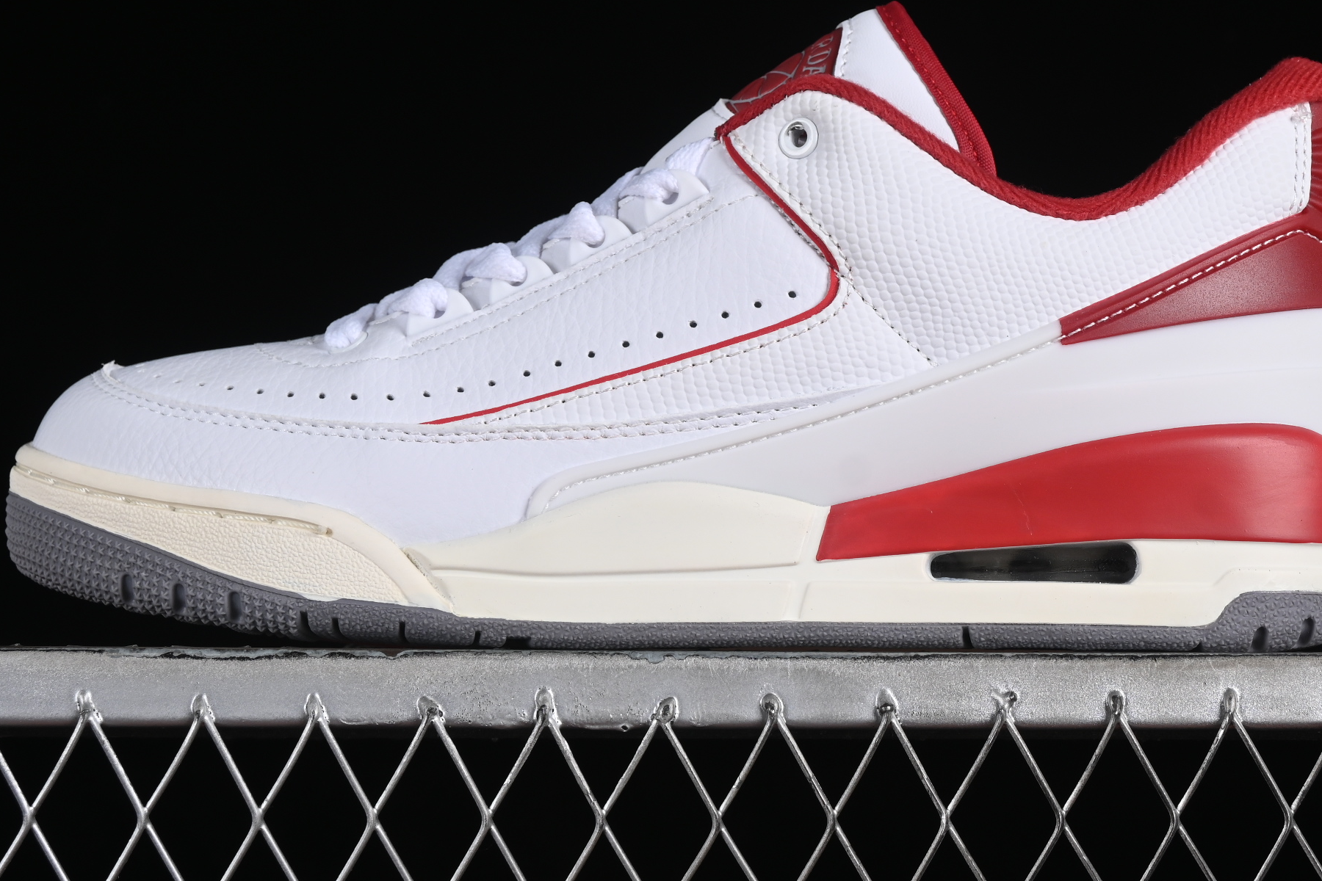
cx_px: 709
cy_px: 231
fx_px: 4259
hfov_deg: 17.6
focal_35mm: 116
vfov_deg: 11.8
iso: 160
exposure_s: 1/100
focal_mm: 50
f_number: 8
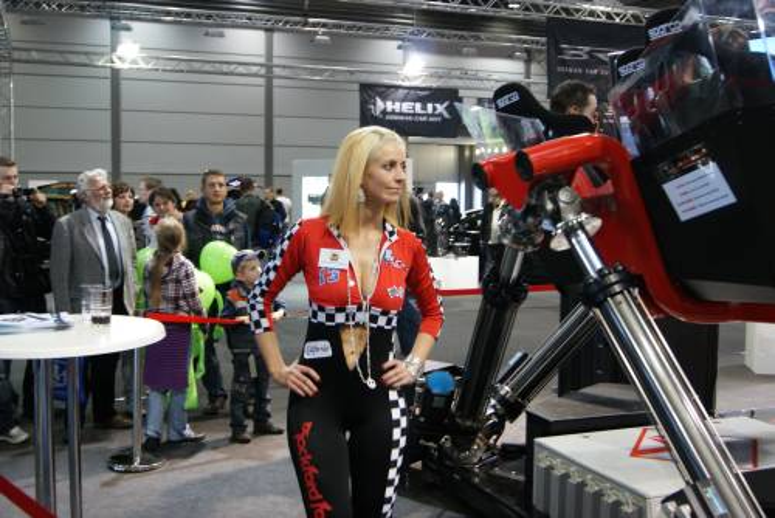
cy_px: 259
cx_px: 388
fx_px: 840
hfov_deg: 49.5
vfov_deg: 34.3
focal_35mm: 39
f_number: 4.5
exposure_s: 1/40
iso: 400
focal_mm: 26
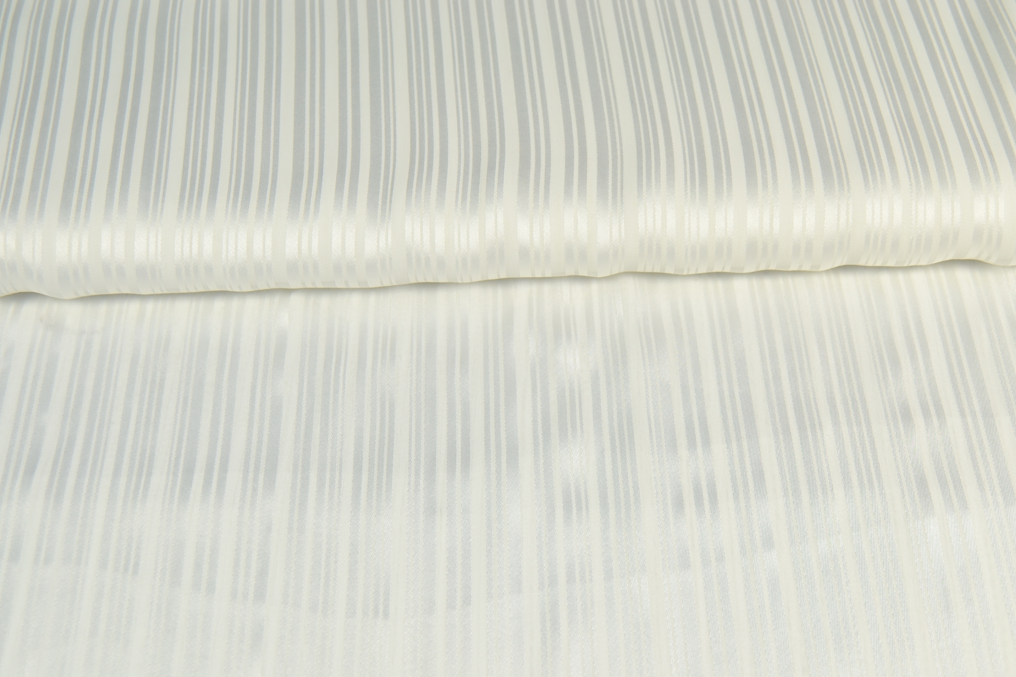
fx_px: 1524
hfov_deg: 36.8
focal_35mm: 54
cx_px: 588
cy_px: 438
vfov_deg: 25.0
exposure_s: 1/30
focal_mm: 26
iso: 100
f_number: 5.6
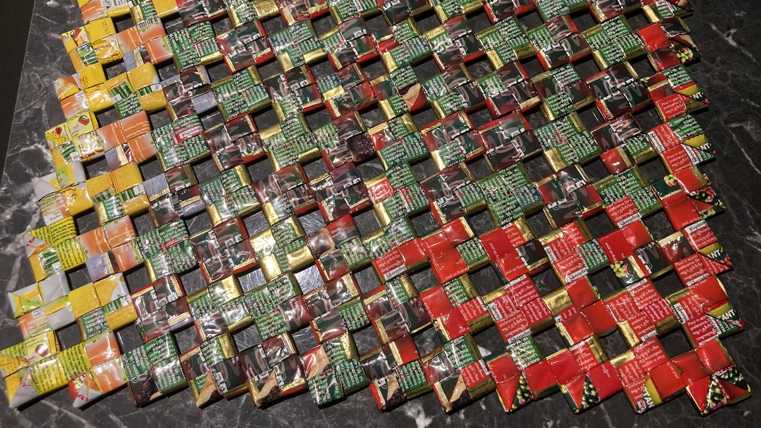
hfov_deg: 62.6
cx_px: 380
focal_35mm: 31
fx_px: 626
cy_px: 191
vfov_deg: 37.7
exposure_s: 1/51
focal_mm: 3.99
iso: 200
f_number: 1.8
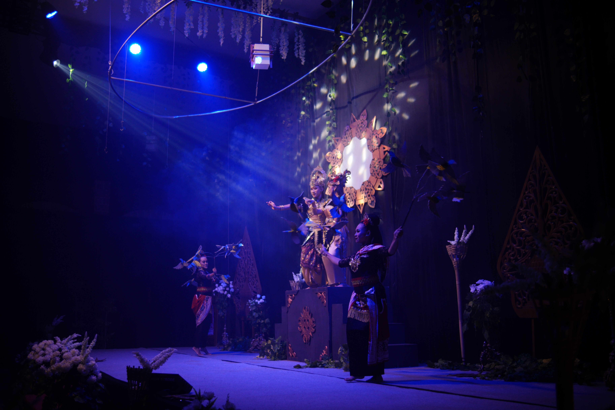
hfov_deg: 55.1
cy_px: 205
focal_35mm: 34
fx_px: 589
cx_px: 308
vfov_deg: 38.4
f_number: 1.4
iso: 200
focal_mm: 23
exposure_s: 1/100
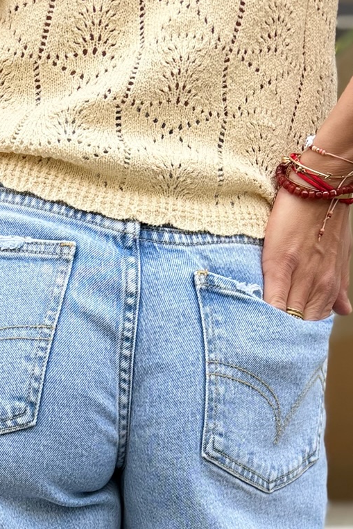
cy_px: 708
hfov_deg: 20.2
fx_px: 985
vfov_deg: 25.4
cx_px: 92
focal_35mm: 67
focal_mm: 6.76
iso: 80
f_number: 1.78
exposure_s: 1/1192
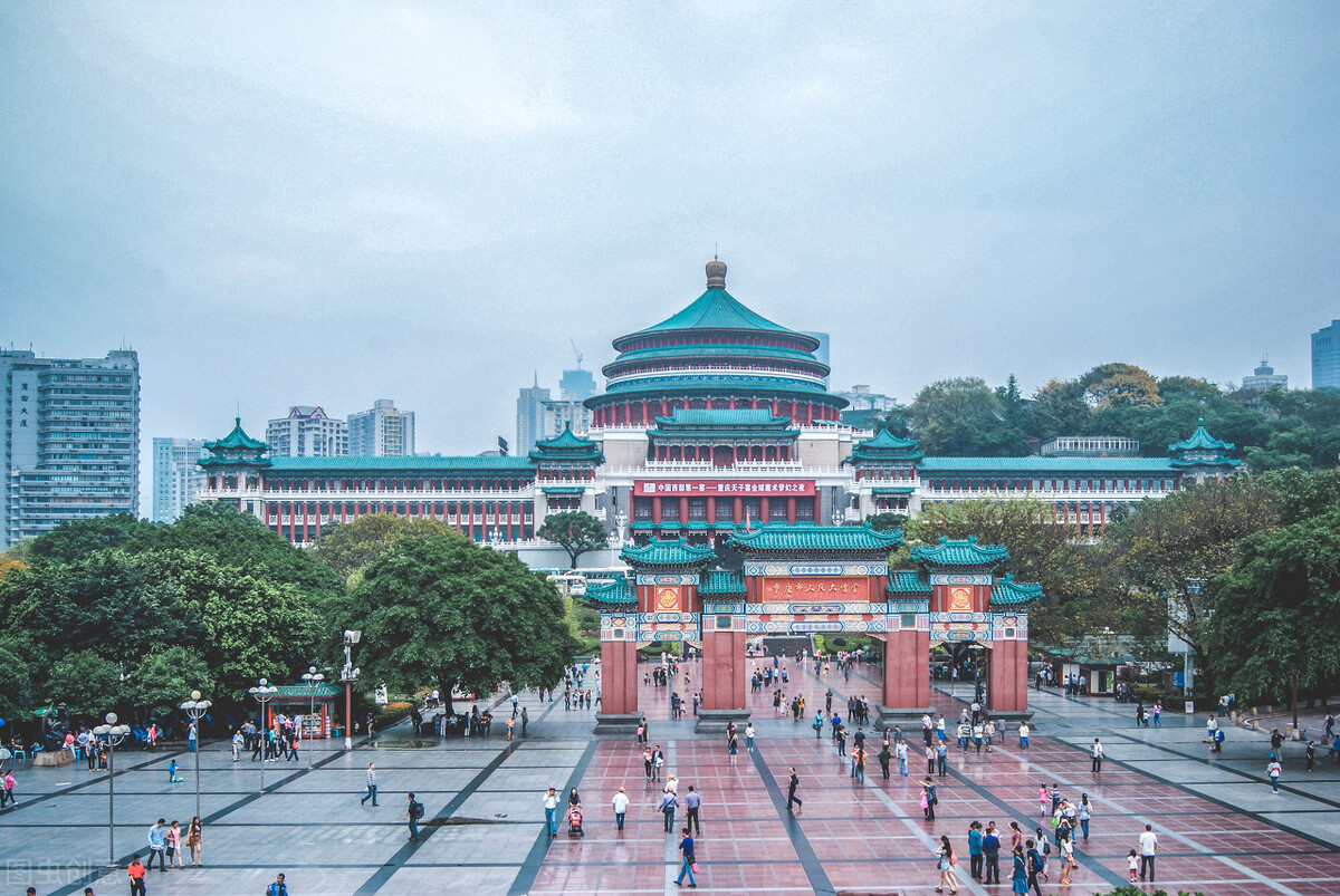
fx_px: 1341
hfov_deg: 53.1
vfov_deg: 37.0
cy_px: 448
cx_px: 670
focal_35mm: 36
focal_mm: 24
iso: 100
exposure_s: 1/160
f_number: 11
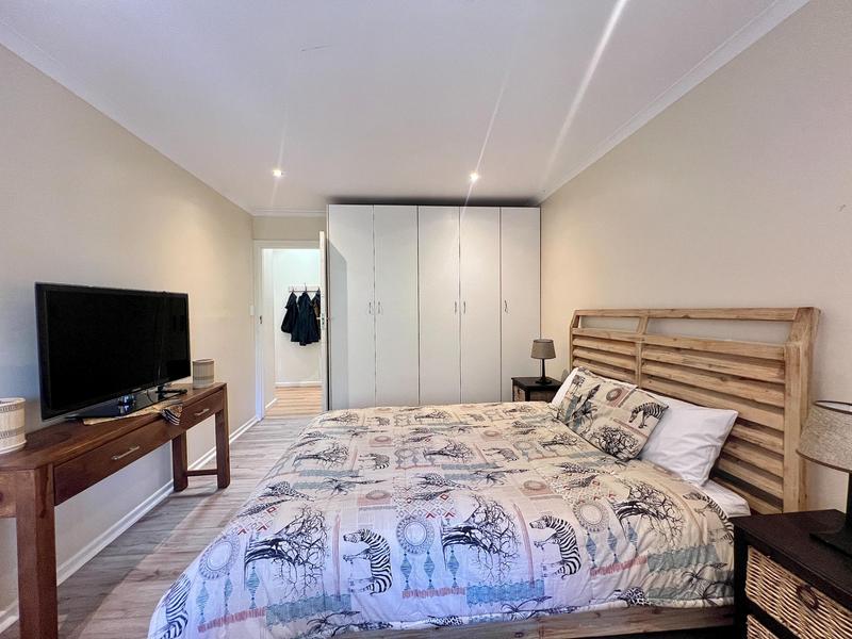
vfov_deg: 89.9
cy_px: 320
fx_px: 320
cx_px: 426
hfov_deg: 106.2
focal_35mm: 13
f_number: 1.8
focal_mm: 1.57
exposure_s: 1/50
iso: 200
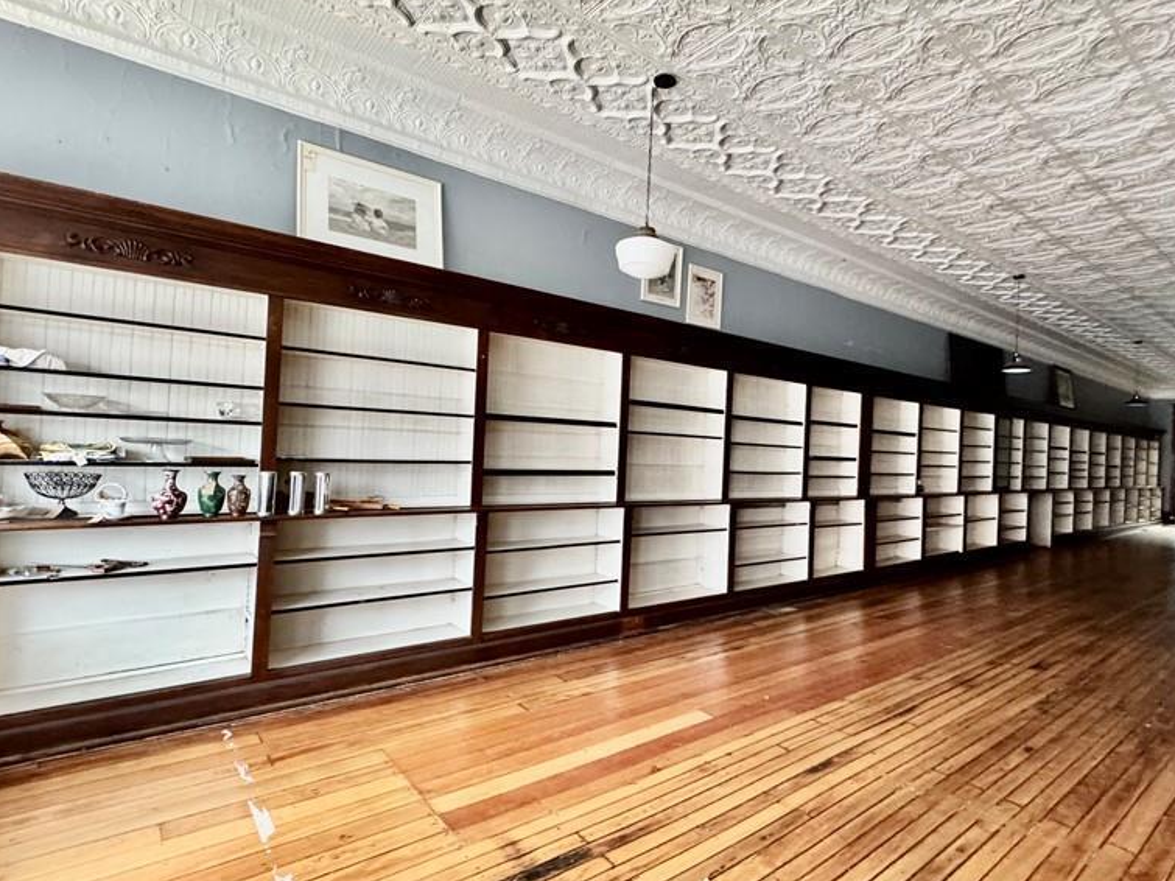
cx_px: 657
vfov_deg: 68.7
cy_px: 436
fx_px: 645
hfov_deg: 84.3
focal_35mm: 19
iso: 800
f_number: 2.2
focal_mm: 2.22
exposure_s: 1/60
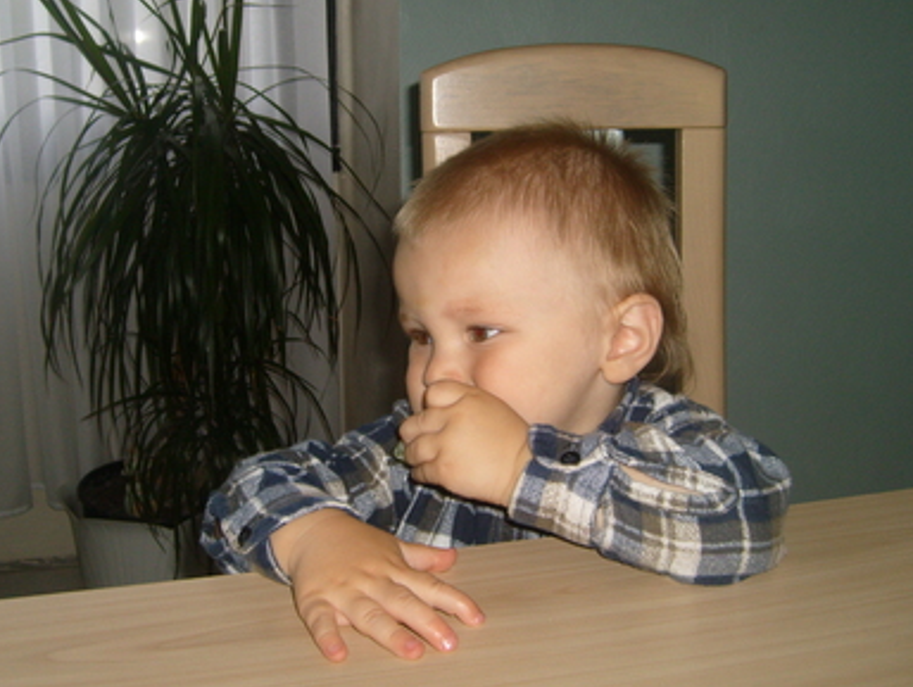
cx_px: 407
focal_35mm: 41
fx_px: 1083
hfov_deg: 45.6
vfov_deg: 35.1
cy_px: 295
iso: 100
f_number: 2.8
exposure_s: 1/45
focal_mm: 5.8
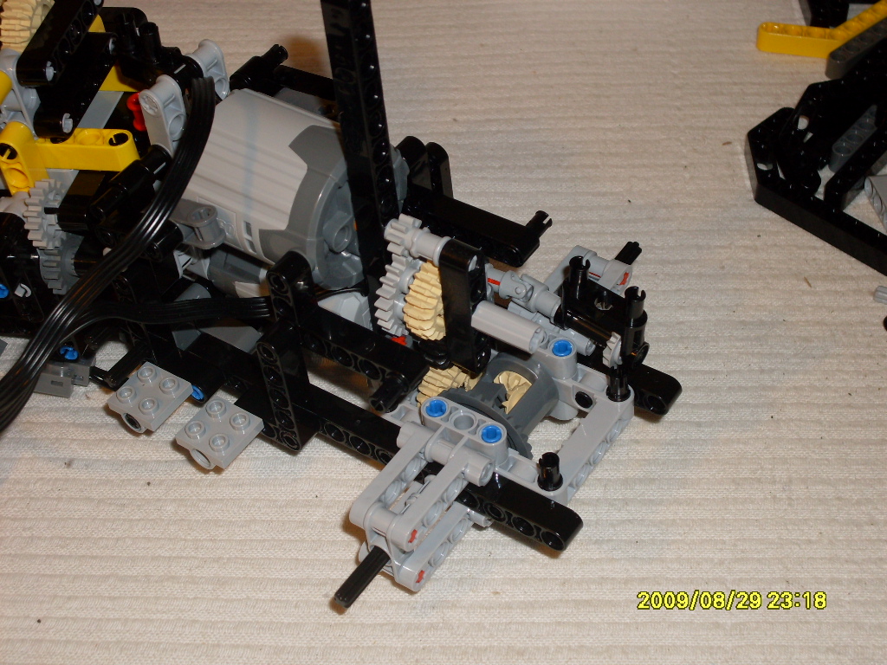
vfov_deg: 20.7
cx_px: 444
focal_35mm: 71
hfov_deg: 27.4
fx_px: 1819
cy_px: 332
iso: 100
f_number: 3.7
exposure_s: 1/45
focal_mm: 11.7
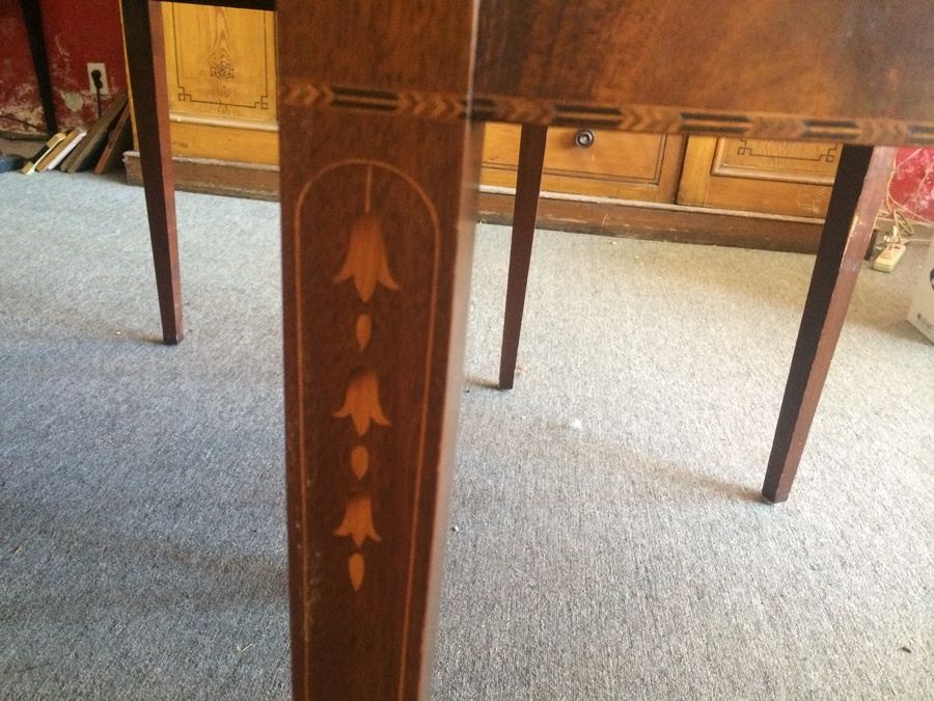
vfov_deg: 46.8
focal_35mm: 30
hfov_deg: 60.0
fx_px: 809
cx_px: 467
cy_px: 350
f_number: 2.2
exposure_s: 1/20
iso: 320
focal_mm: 4.12
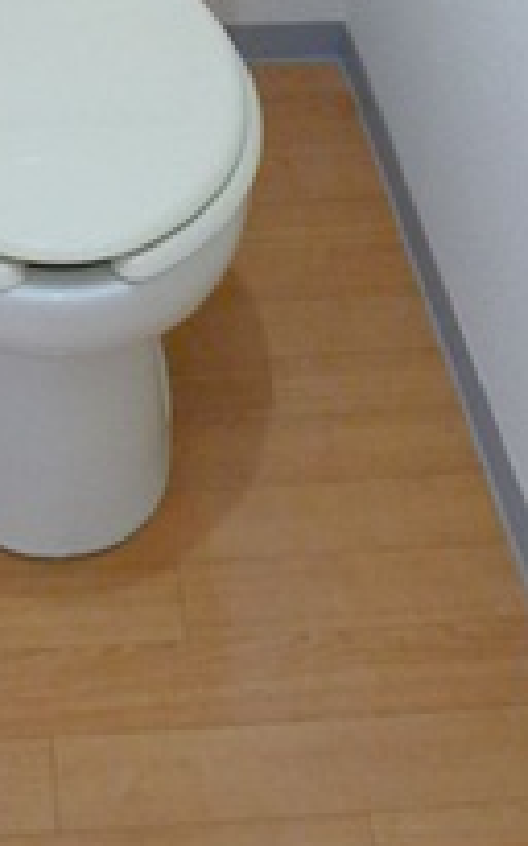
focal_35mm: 87
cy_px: -437
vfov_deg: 20.3
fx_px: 2004
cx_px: 2
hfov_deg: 14.8
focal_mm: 5.1
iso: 400
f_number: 2
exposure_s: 1/50
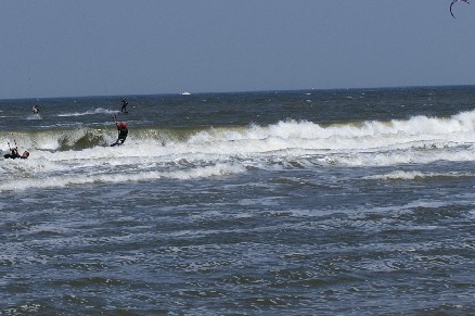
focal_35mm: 192
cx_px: 108
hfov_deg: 10.7
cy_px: 124
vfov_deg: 7.1
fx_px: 2530
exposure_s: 1/300
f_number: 11
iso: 100
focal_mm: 70
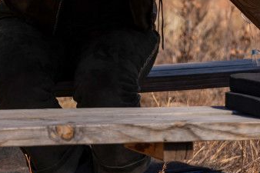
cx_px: -16
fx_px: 3385
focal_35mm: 469
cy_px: -124
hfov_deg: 4.4
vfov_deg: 2.9
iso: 100
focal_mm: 132
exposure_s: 1/500
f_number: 5
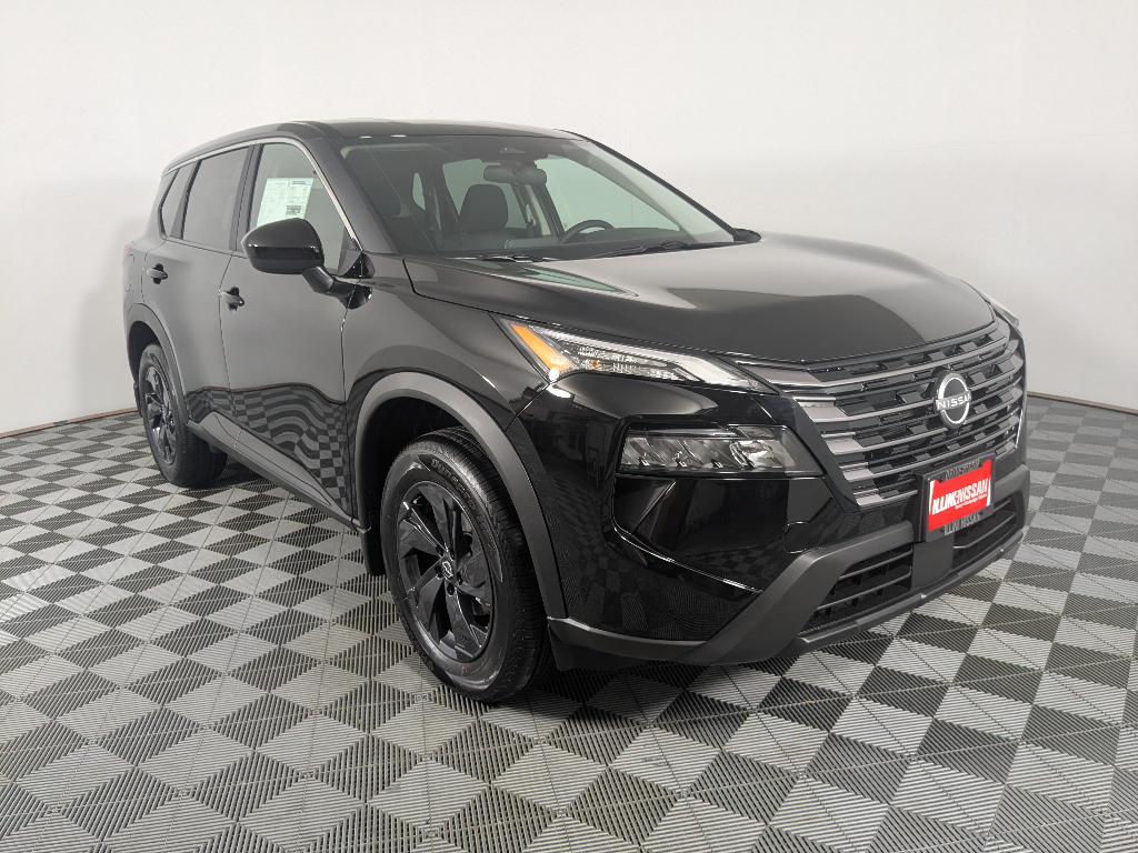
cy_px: 426
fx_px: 888
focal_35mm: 27
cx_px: 569
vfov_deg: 51.4
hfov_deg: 65.3
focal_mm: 4.38
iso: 93
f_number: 1.73
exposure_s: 1/120
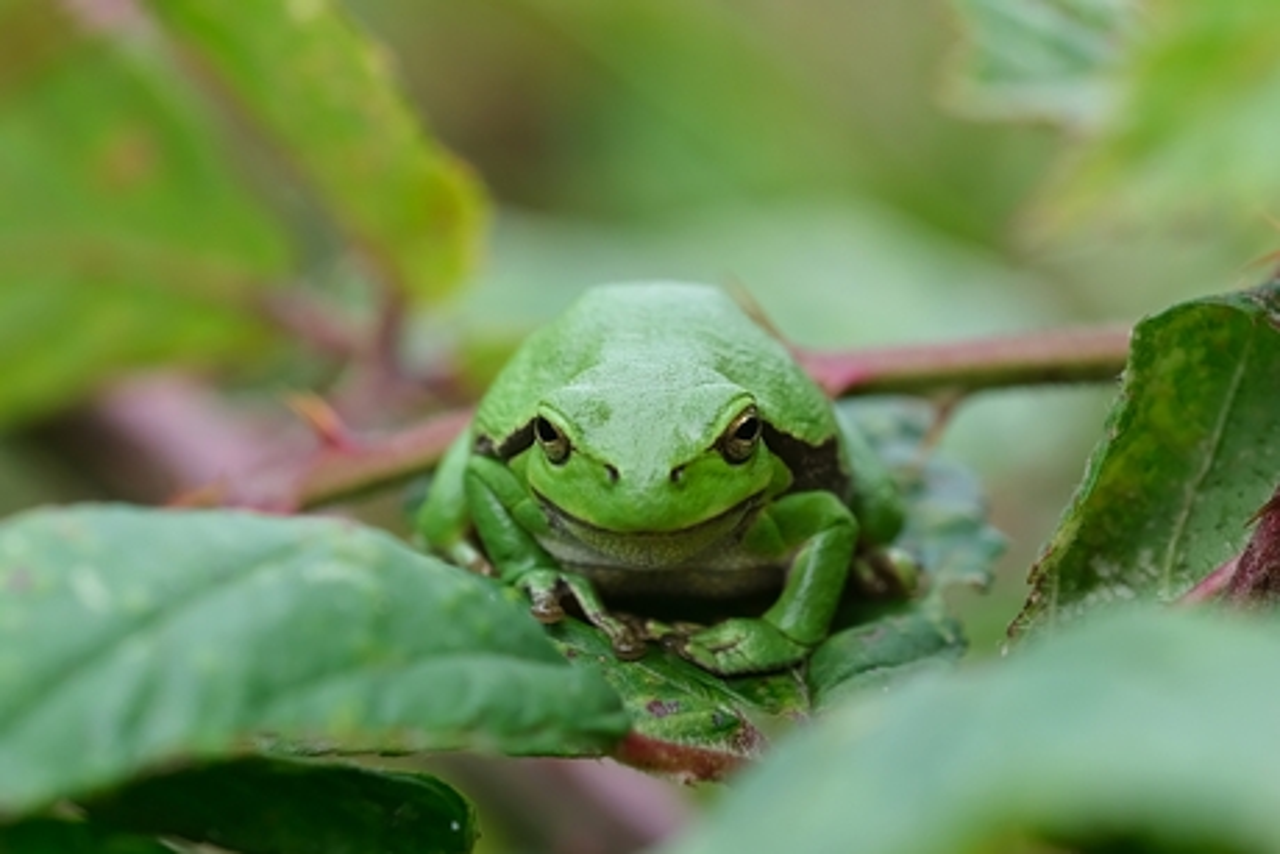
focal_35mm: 120
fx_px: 4268
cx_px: 640
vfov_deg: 11.4
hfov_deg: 17.1
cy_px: 427
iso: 160
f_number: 5
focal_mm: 80
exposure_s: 1/125
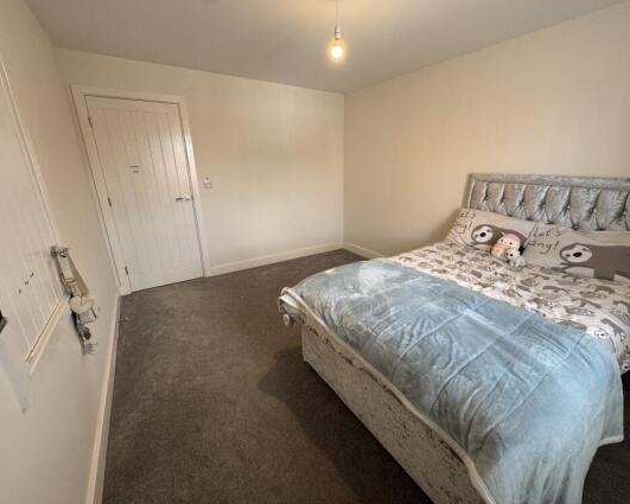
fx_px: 280
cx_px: 329
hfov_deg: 96.7
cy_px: 252
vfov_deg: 84.1
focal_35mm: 15
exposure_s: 1/100
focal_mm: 2.22
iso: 200
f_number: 2.2
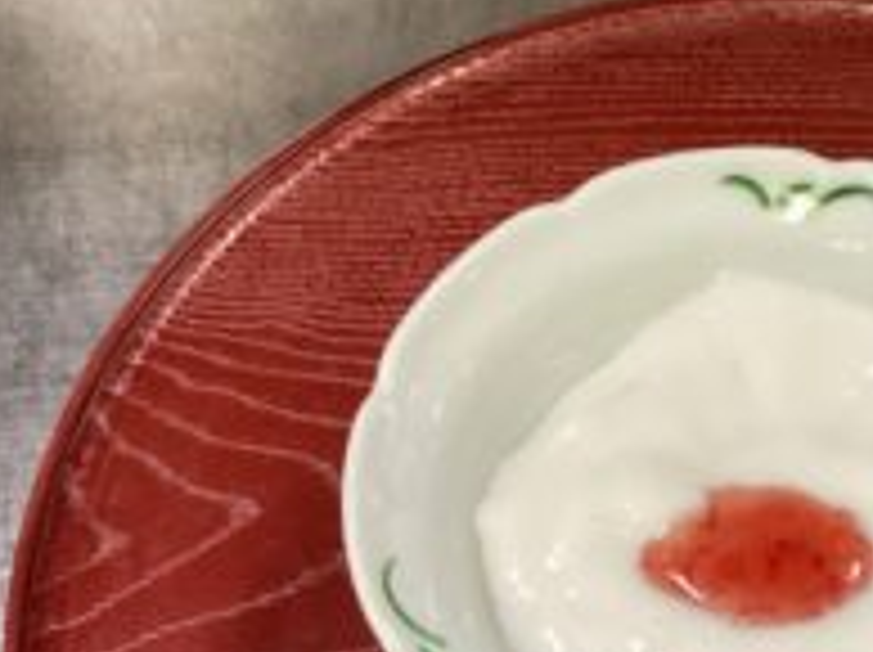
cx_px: 785
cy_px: 524
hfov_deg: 30.8
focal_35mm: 60
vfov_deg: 24.0
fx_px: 1511
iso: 125
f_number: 2.4
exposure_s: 1/60
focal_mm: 3.3
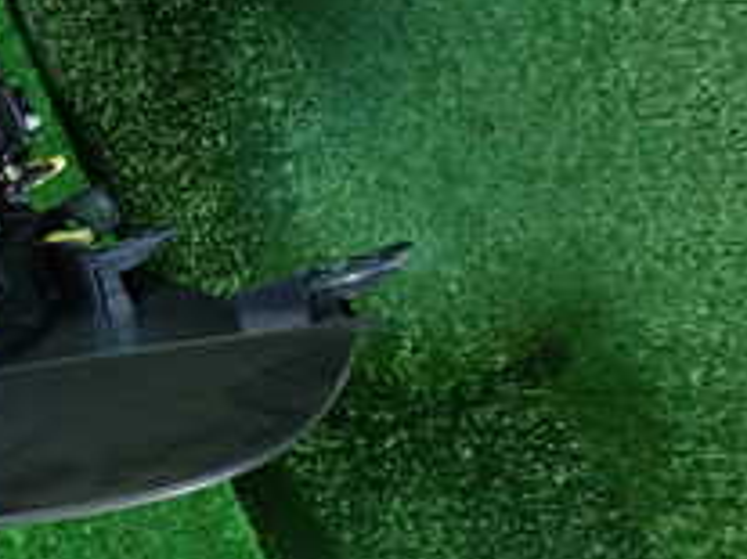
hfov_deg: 20.1
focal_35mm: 87
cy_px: 101
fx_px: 1876
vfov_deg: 16.8
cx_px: -300
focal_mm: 5.4
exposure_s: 1/30
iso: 320
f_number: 2.3
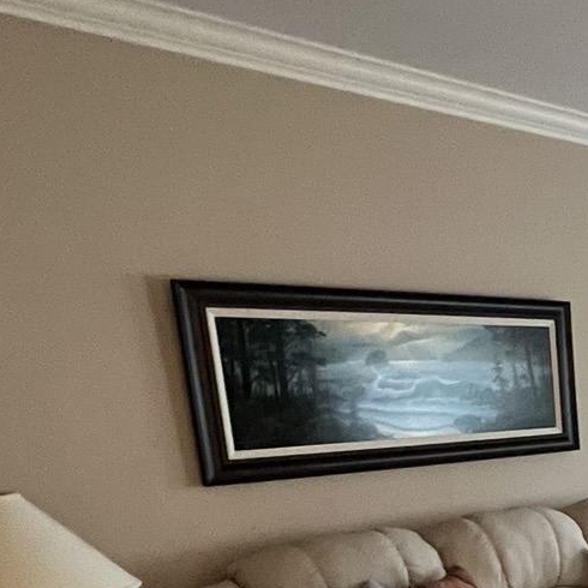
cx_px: 880
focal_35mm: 48
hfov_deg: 26.1
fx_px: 922
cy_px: 590
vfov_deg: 32.5
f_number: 1.8
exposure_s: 1/60
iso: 400
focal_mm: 1.57
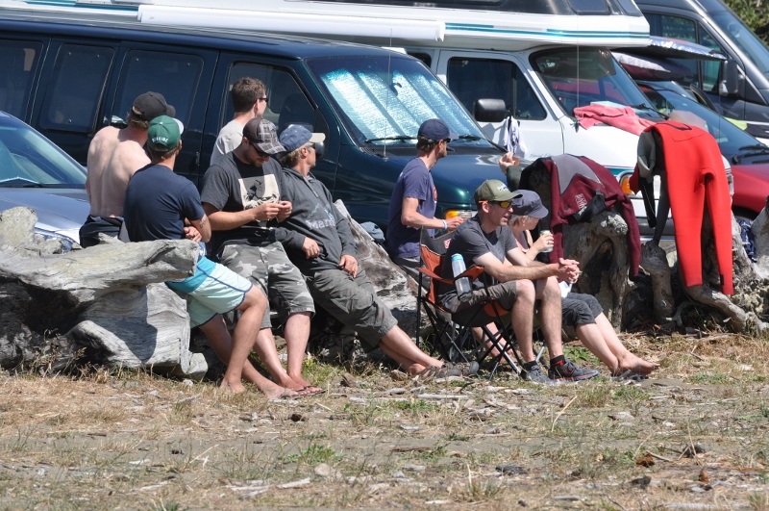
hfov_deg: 7.4
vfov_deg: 4.9
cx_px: 384
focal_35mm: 278
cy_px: 256
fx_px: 5919
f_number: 8
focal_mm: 185
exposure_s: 1/500
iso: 200
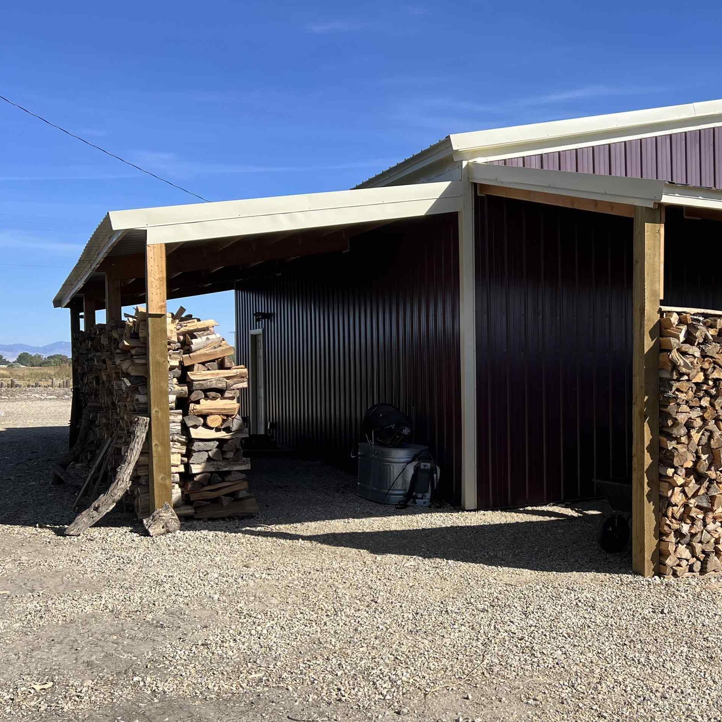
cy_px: 391
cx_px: 554
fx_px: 873
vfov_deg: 44.9
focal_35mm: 37
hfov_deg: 43.3
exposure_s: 1/3257
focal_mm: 5.7
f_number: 1.5
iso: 50
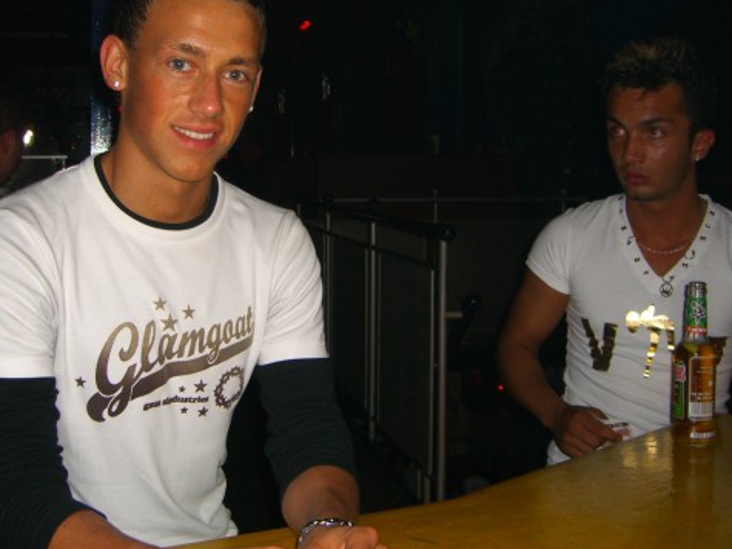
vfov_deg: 30.1
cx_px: 339
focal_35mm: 48
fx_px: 1015
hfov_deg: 39.6
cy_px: 210
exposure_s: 1/60
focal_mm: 7.9
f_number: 2.8
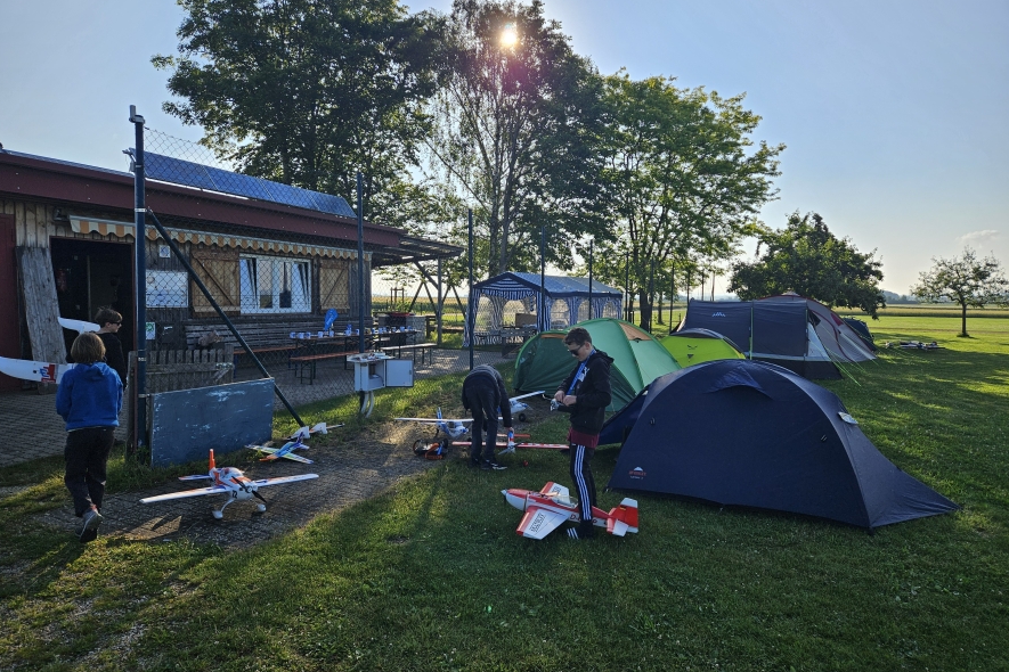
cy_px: 317
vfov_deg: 53.1
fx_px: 673
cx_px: 505
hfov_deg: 73.7
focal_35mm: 24
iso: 25
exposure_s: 1/1472
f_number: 1.8
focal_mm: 5.4
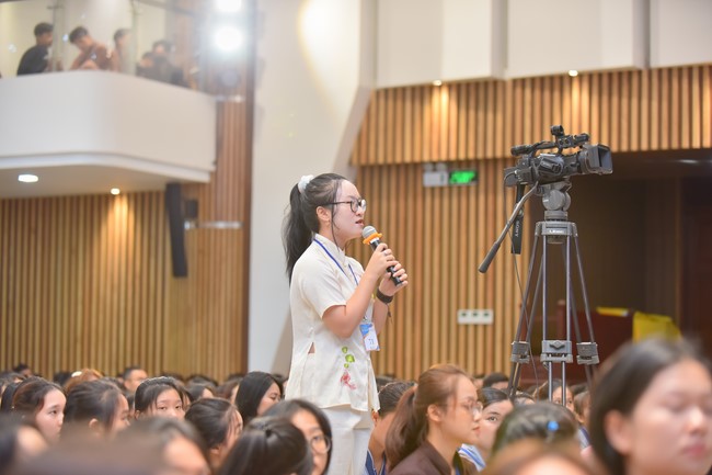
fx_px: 1779
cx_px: 356
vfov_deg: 15.2
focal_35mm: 90
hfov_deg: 22.6
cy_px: 238
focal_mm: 90
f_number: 2.8
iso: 1000
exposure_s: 1/125
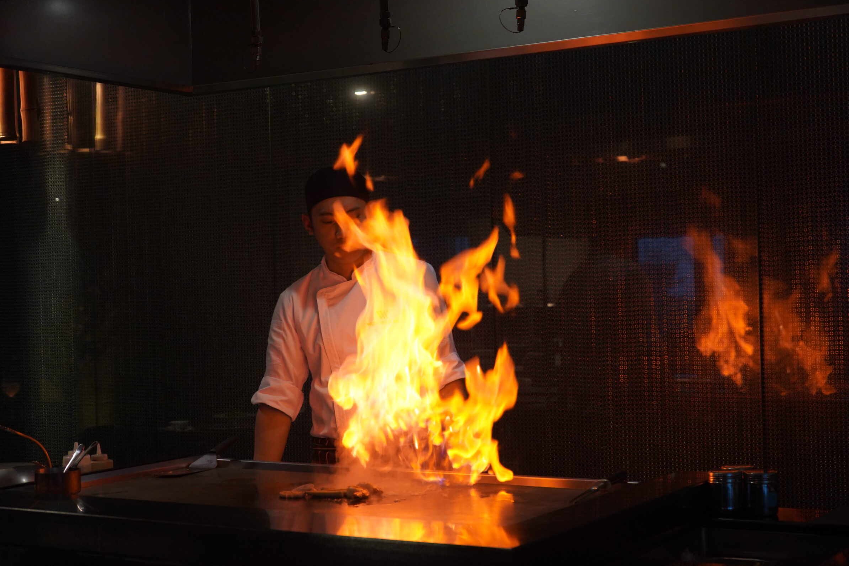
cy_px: 302
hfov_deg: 34.5
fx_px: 1368
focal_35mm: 58
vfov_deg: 23.4
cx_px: 450
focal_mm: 54
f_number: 5
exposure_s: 1/60
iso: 4000
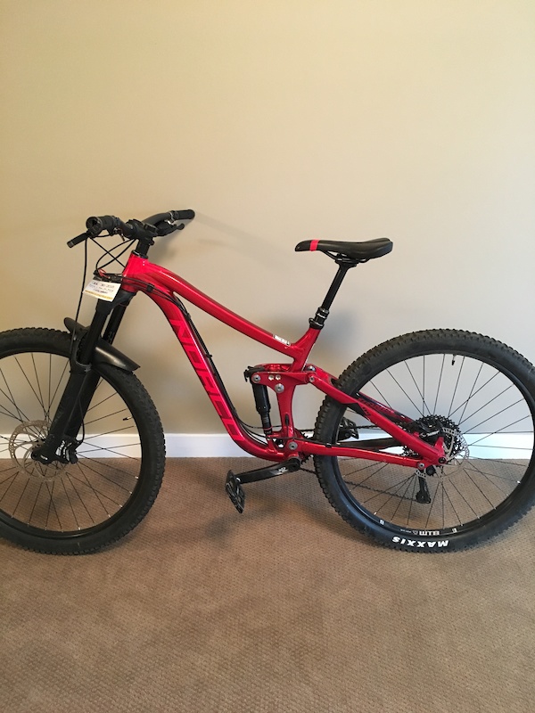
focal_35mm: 29
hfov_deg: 48.2
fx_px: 598
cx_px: 268
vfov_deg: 61.7
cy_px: 356
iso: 200
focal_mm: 4.15
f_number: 2.2
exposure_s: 1/15
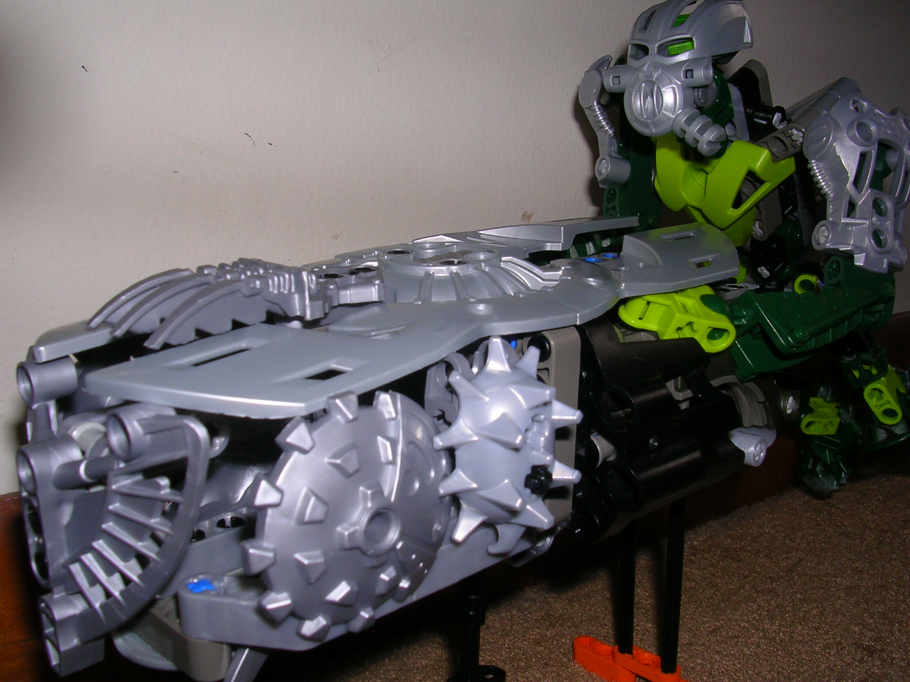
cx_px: 455
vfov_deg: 37.7
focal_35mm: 38
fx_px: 999
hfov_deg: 49.0
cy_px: 341
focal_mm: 5.8
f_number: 5.6
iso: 50
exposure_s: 1/60.1
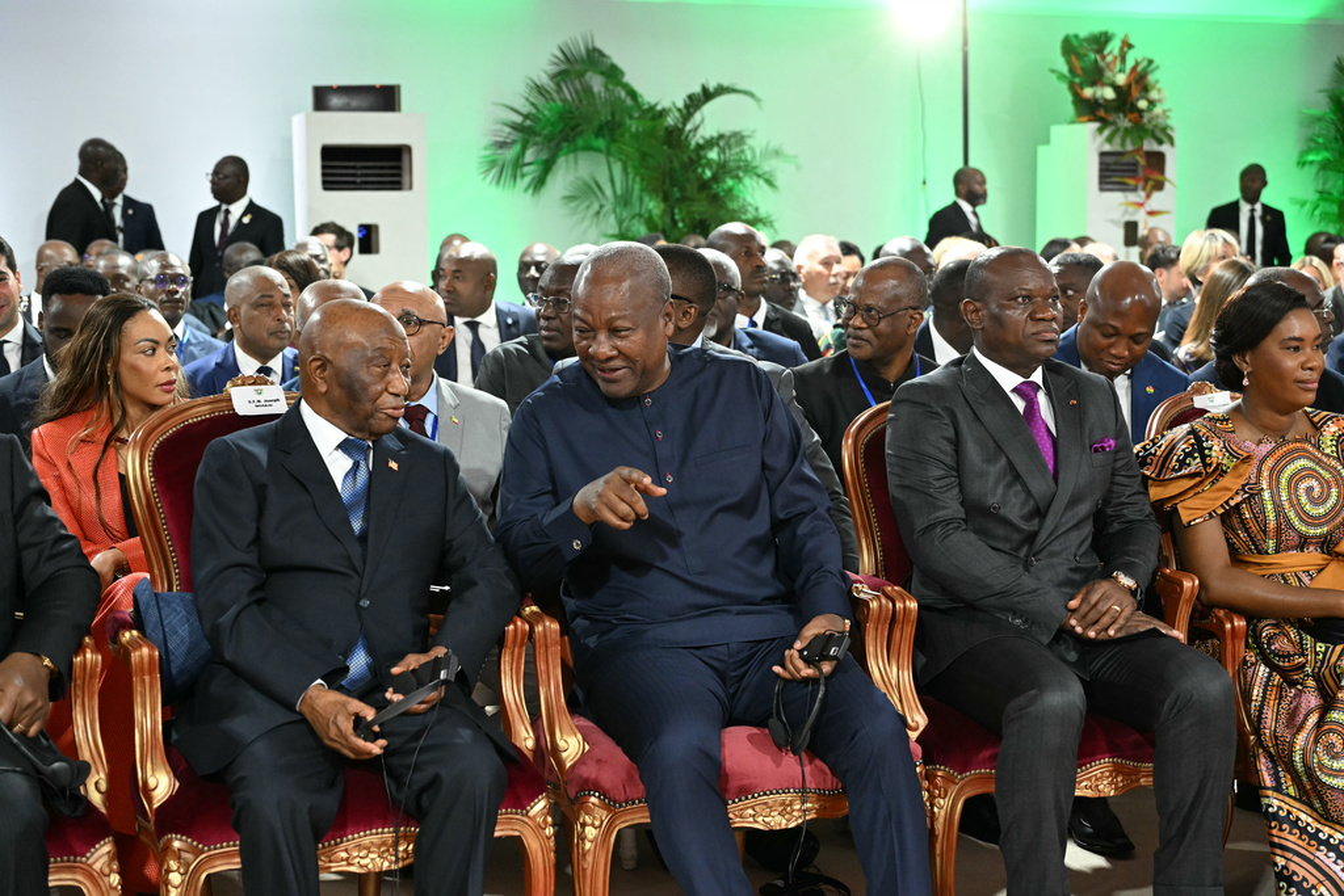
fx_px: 2165
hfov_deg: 34.5
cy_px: 448
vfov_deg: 23.4
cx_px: 672
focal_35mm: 58
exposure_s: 1/200
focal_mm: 58
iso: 3200
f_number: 4
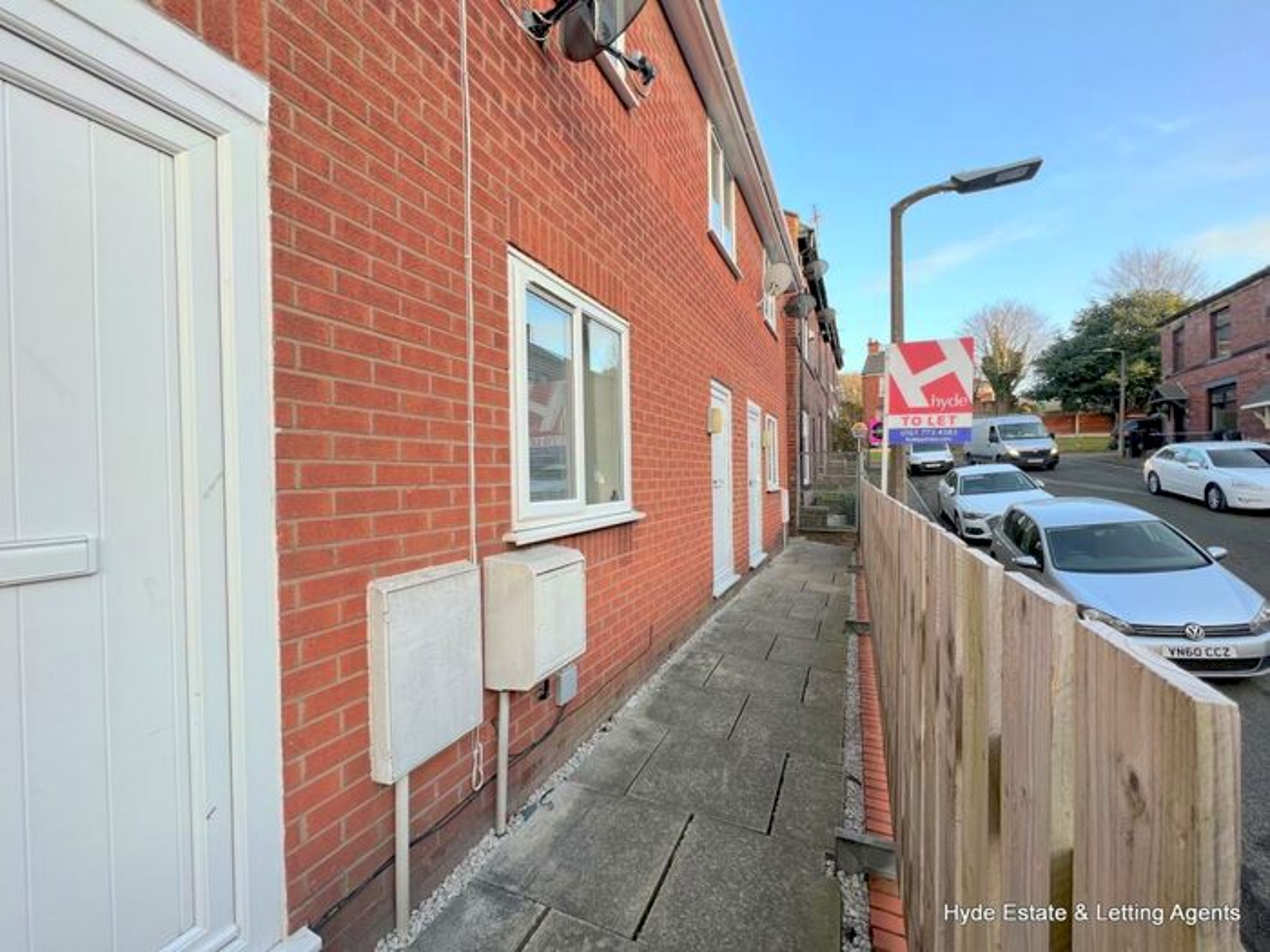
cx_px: 635
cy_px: 476
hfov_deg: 106.2
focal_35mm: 13
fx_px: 477
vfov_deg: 89.9
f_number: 1.8
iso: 32
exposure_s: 1/130
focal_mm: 1.57
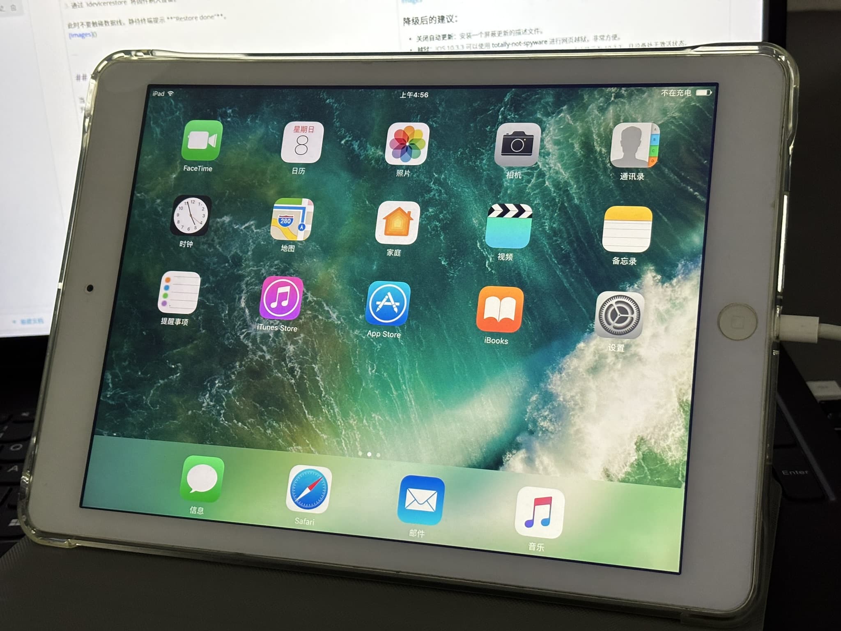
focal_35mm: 52
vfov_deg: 28.0
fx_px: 1263
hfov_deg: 36.8
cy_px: 316
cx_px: 420
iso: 160
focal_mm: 5.96
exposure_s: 1/46
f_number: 1.6
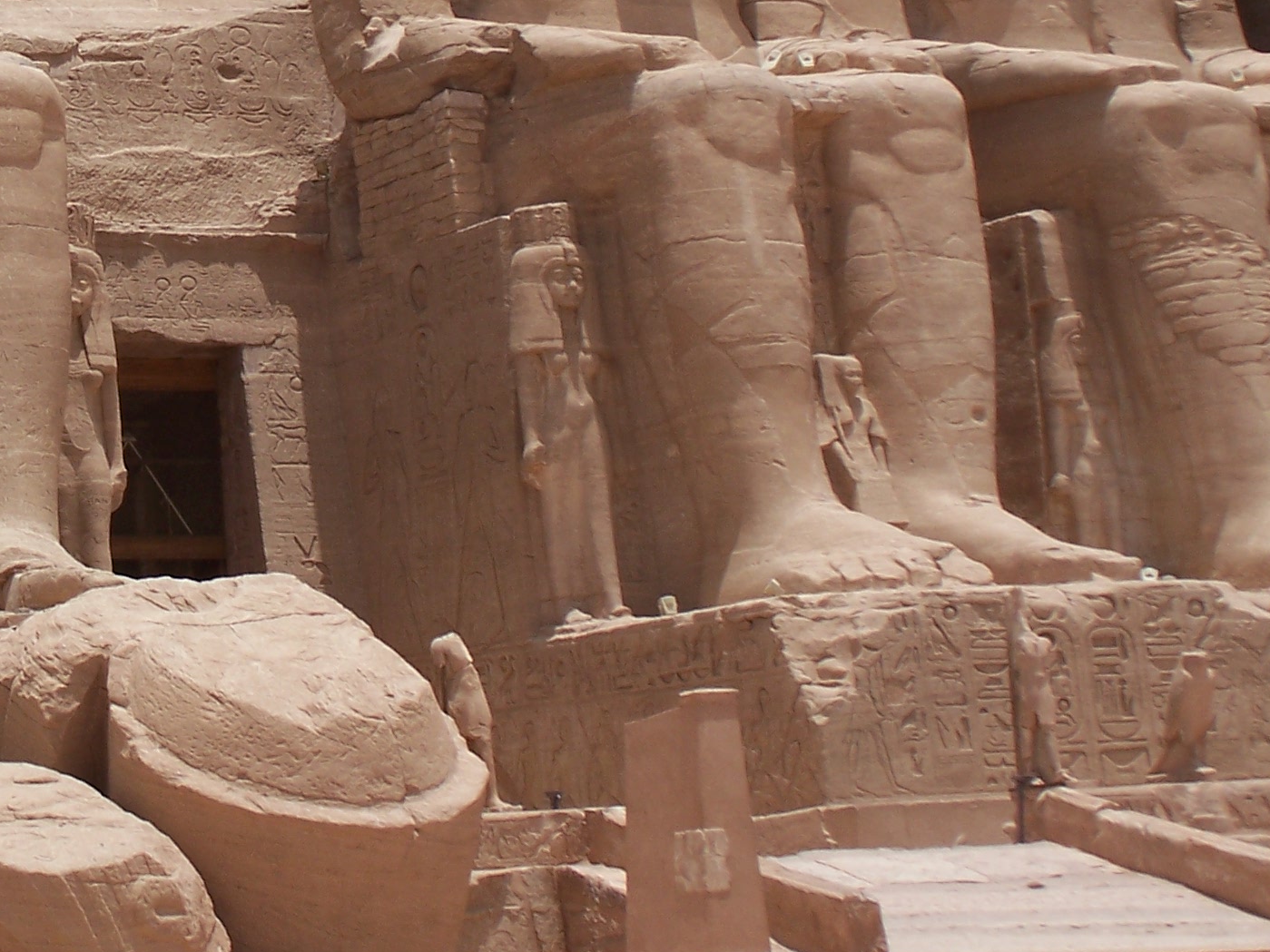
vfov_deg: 12.2
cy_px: -96
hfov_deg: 16.3
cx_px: 72
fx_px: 4366
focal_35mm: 119
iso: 64
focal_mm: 10.7
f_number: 4.5
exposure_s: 1/800
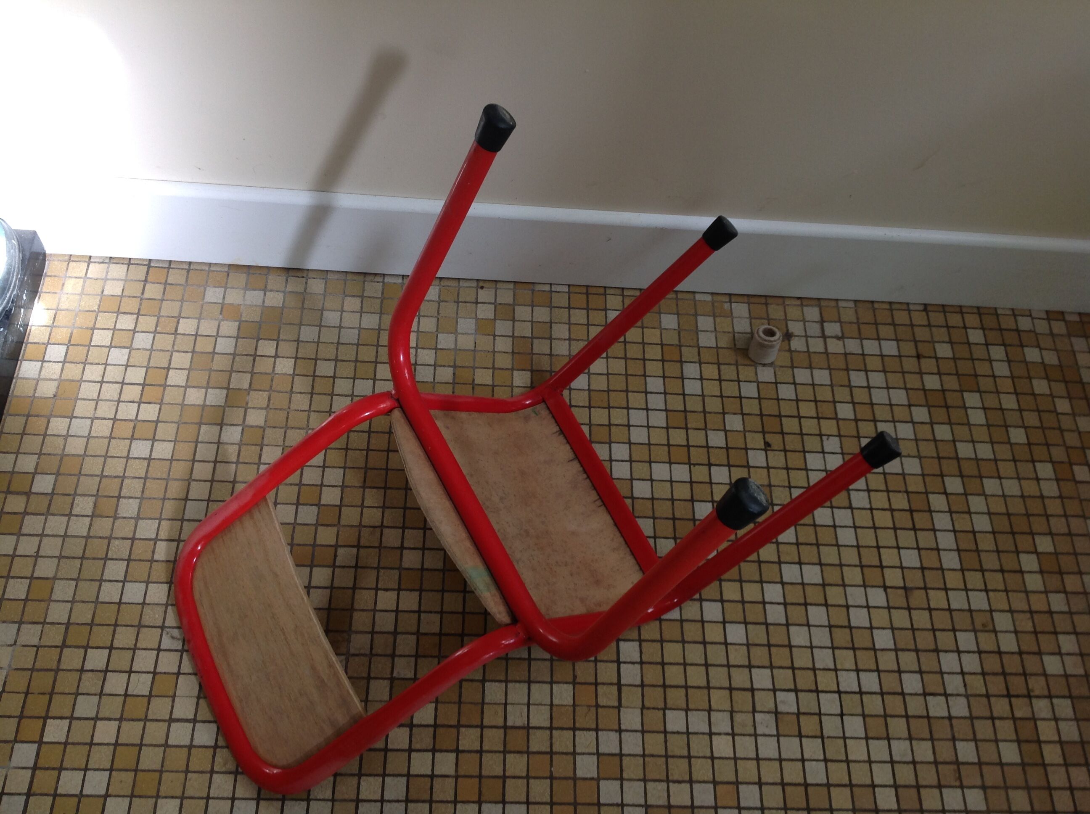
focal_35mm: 35
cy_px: 407
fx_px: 1100
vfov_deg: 40.6
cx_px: 545
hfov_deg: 52.7
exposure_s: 1/20
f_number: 2.4
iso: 50
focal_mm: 4.28
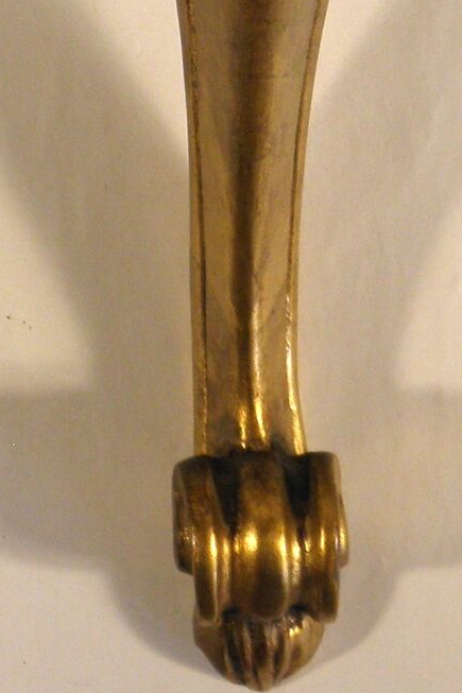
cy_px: -220
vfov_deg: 12.5
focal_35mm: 159
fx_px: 3062
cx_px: 240
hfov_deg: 8.6
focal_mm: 7.1
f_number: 3.8
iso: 100
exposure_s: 1/80
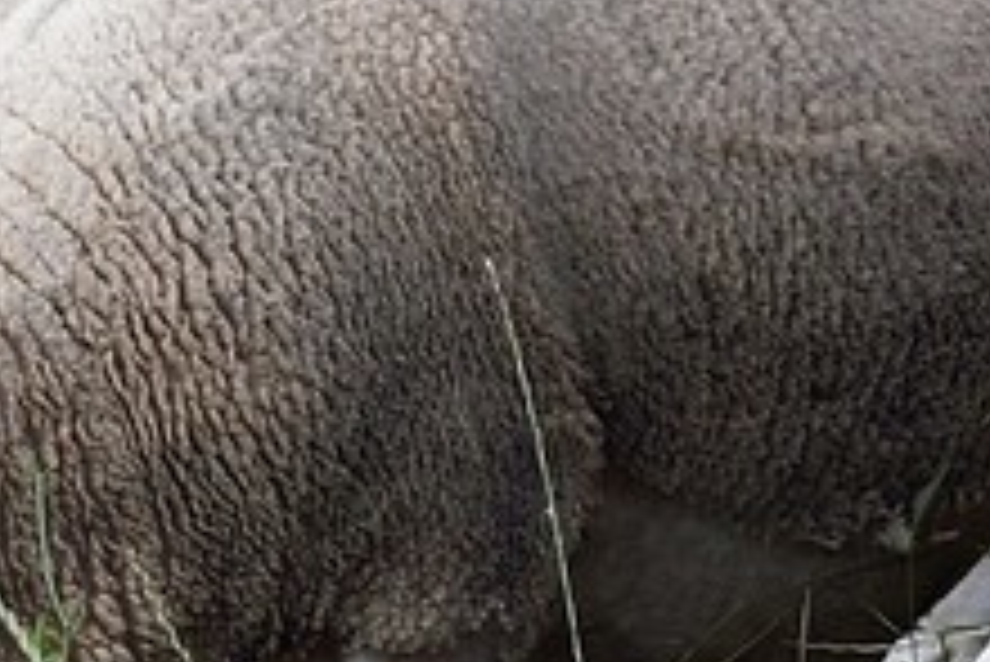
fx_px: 24022
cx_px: 3402
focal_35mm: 873
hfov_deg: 2.3
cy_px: -914
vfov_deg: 1.6
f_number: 7.1
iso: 400
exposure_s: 1/800
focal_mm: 120
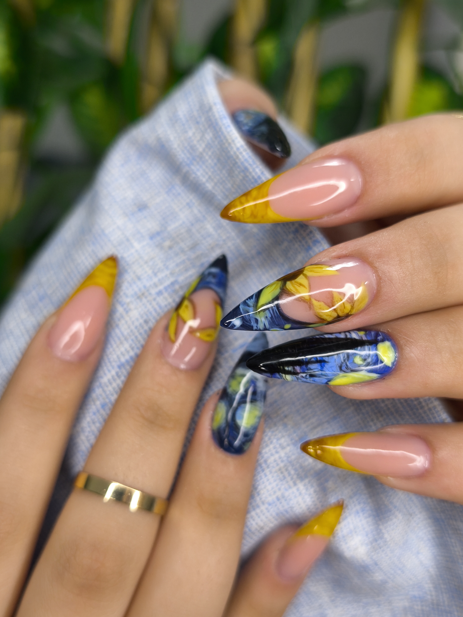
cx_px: 233
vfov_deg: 55.4
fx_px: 589
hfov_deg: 42.9
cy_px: 308
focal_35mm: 33
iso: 250
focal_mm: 6.57
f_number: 1.6
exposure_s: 1/100
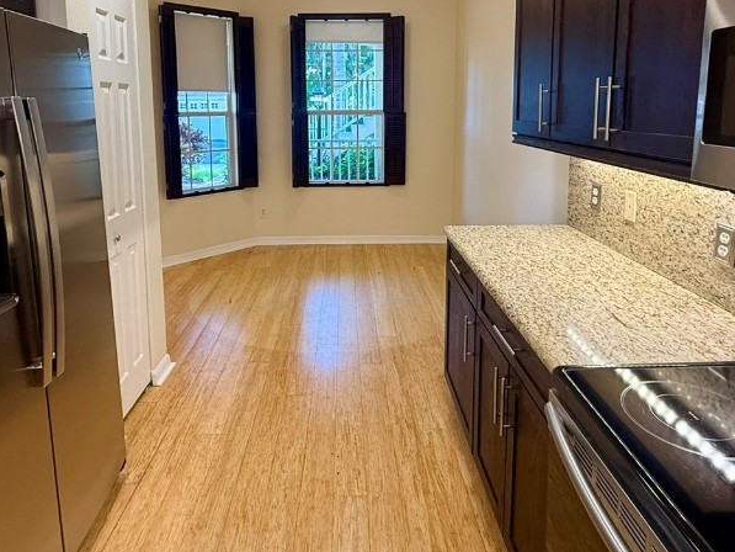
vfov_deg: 55.1
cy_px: 165
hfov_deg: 71.5
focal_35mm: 24
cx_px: 351
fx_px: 510
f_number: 2.2
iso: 200
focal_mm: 2.22
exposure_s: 1/60
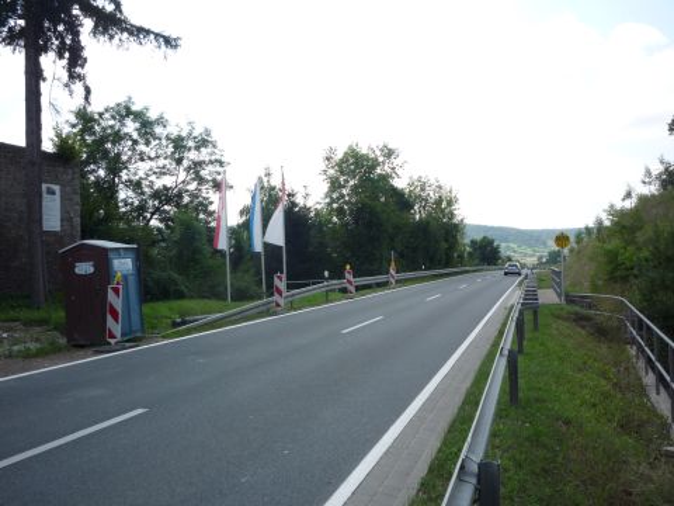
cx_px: 337
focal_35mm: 32
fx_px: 623
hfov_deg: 56.8
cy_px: 253
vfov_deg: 44.2
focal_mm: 5.2
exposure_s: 1/400
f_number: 4.5
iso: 100
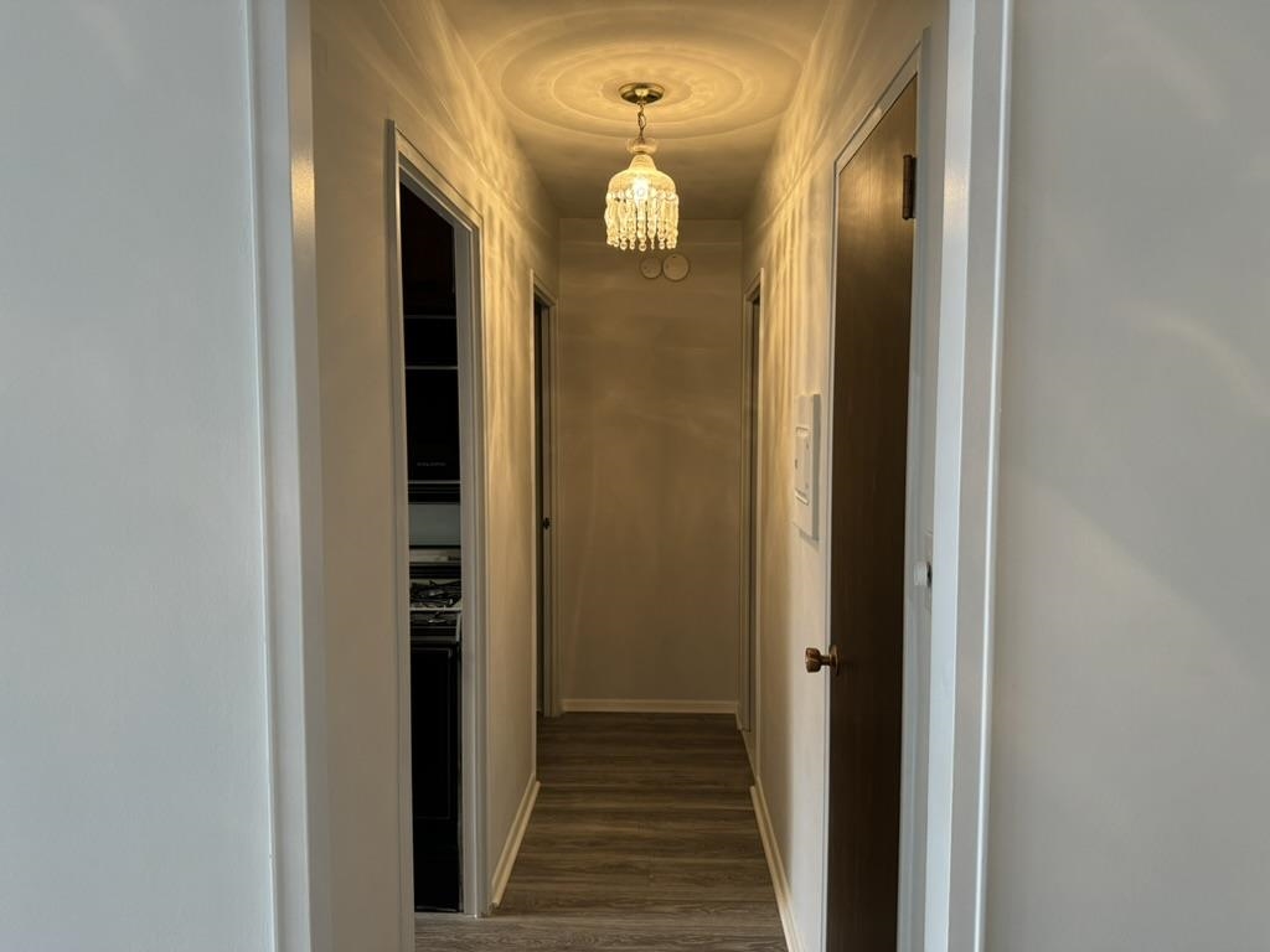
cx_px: 635
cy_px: 476
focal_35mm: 24
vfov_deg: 56.8
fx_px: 881
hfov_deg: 71.6
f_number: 1.78
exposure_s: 1/60
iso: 320
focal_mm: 6.86
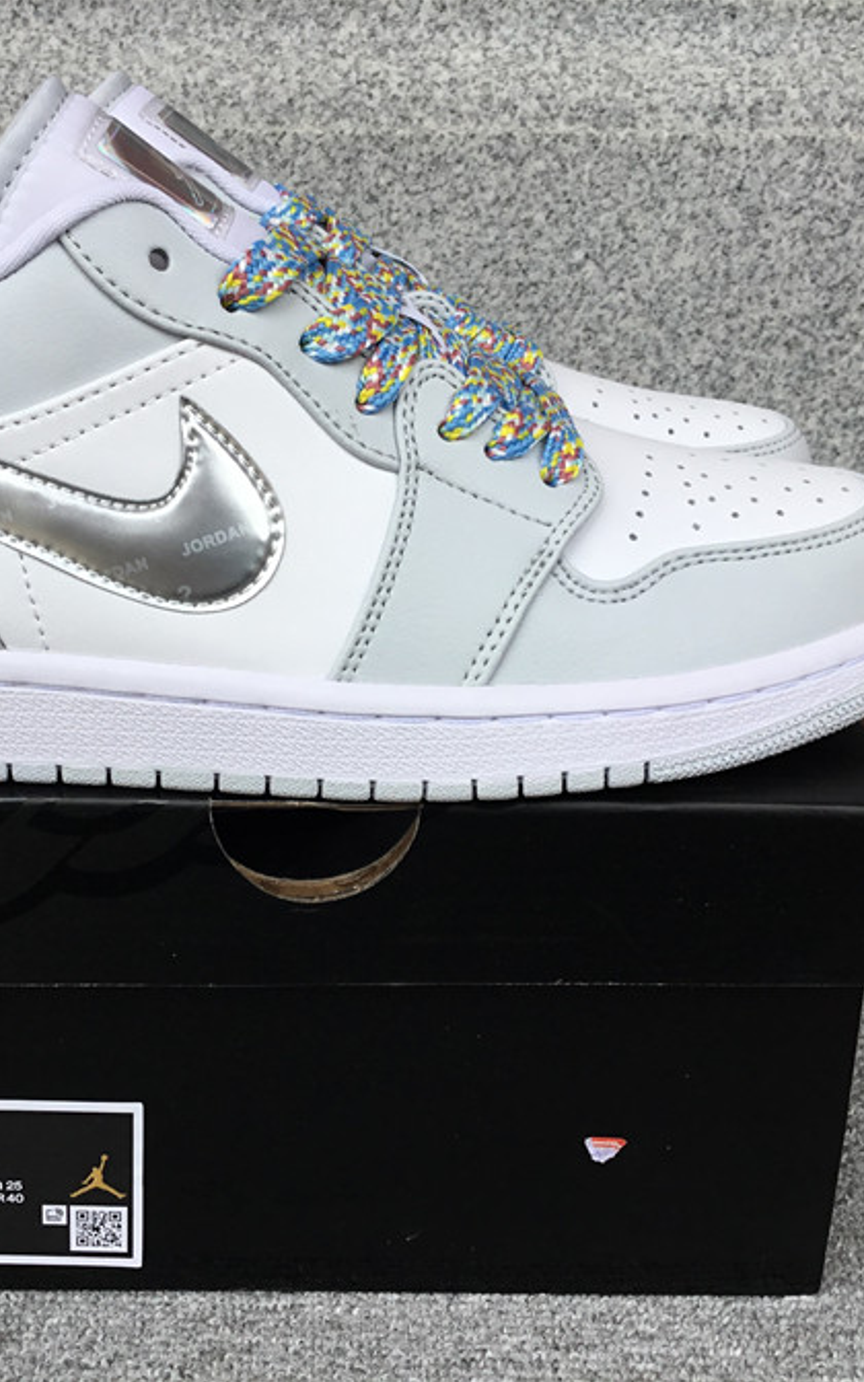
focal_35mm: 44
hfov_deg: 29.0
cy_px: 690
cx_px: 300
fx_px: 1658
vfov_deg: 45.3
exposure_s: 1/298
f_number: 2.4
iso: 25
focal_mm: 3.3
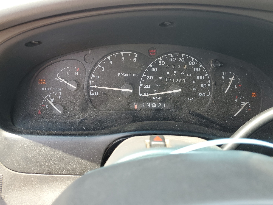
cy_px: 99
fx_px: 213
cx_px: 138
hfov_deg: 65.3
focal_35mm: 27
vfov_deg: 51.4
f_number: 1.5
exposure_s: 1/213
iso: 50
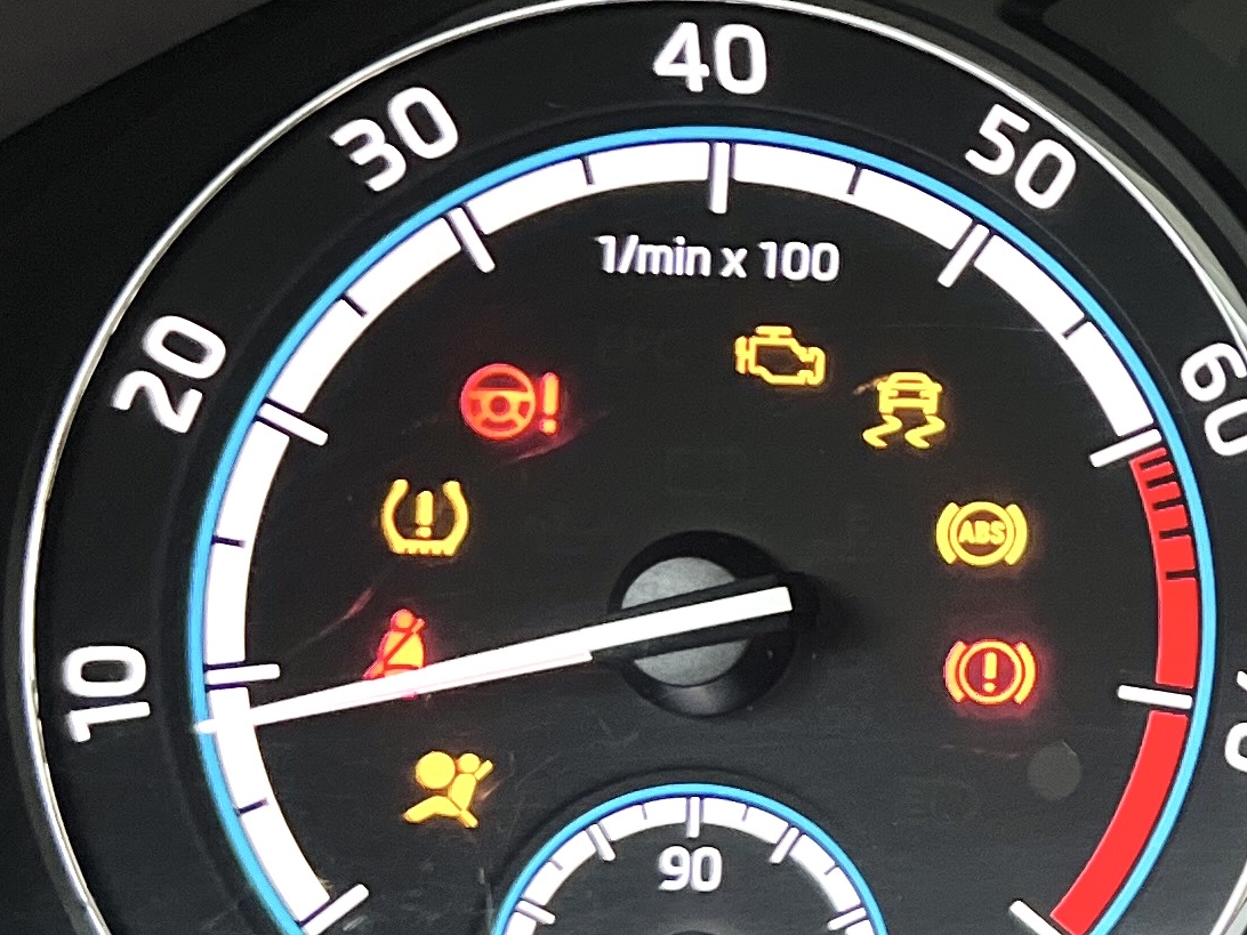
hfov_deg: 18.5
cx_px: 1770
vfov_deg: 15.4
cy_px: 527
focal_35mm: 96
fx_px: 3458
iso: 200
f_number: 1.5
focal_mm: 5.7
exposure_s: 1/56
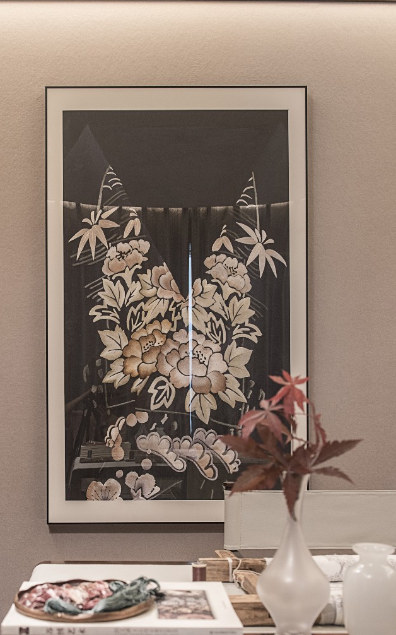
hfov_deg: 27.0
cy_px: 399
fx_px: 812
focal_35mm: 47
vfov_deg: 42.3
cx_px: 96
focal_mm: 29
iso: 100
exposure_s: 1/40
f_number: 5
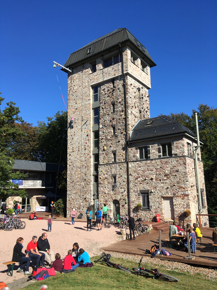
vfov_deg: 61.7
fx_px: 242
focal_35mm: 29
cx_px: 108
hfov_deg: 48.2
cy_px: 145
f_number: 2.2
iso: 25
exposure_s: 1/1508
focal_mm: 4.15
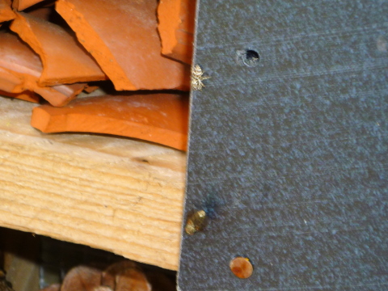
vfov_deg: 12.3
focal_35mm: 120
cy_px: 146
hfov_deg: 16.4
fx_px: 1345
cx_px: 194
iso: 100
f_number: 5.6
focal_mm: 13.6
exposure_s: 1/40
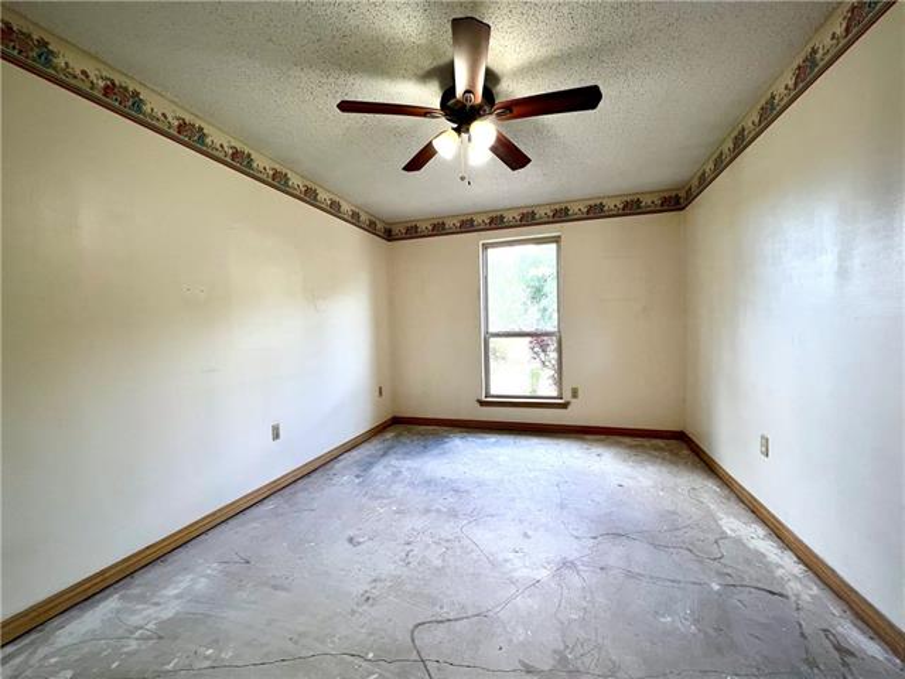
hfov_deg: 106.2
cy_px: 340
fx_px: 340
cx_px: 452
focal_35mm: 13
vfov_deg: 89.9
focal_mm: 1.57
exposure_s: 1/120
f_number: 1.8
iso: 64
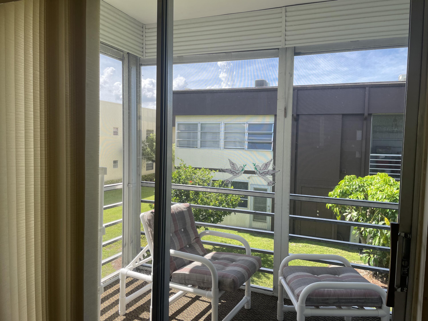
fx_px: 321
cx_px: 214
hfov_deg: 67.3
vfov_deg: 53.1
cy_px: 160
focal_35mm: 26
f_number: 1.6
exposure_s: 1/734
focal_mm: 4.2
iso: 32
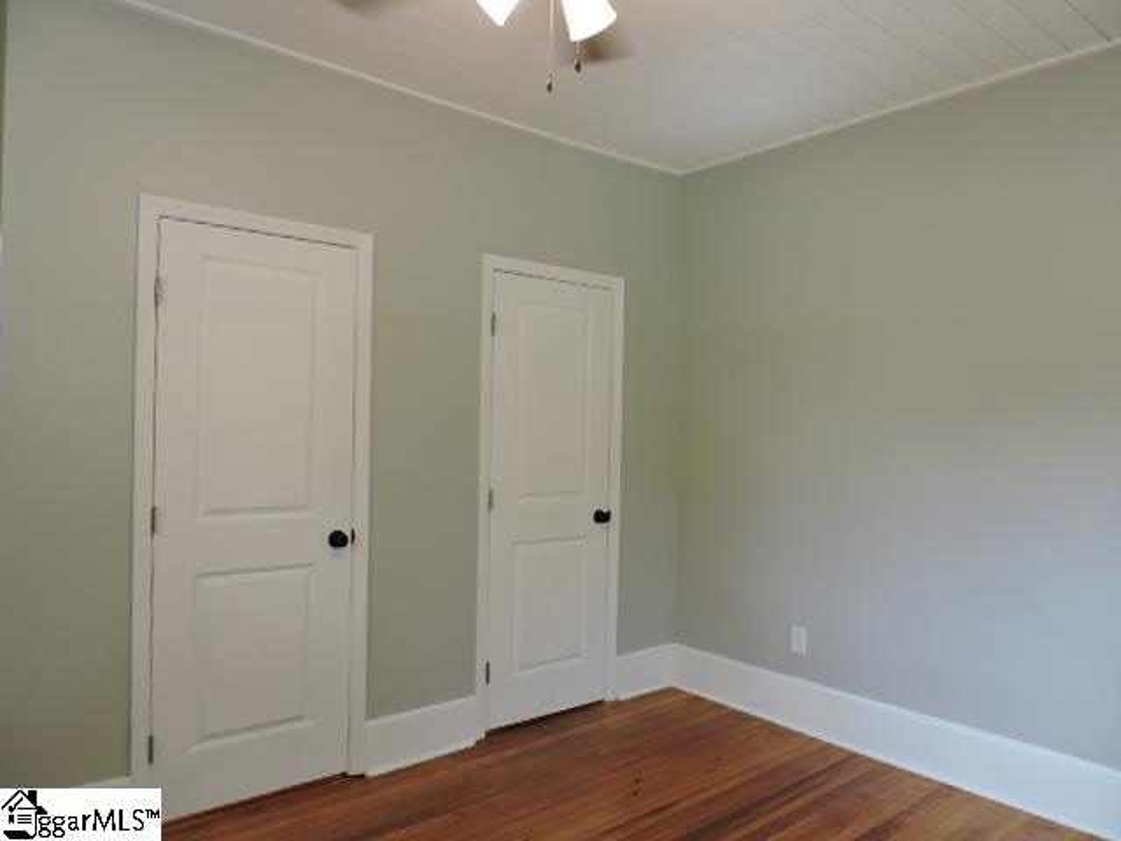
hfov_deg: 71.6
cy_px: 420
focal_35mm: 24
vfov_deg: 56.8
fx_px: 777
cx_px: 560
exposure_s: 1/30
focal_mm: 4.3
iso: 180
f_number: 3
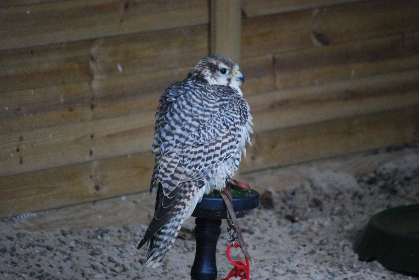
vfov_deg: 4.6
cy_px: 140
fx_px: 3496
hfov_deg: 6.9
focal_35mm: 300
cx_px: 210
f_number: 5.6
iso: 1600
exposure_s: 1/125
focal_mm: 200
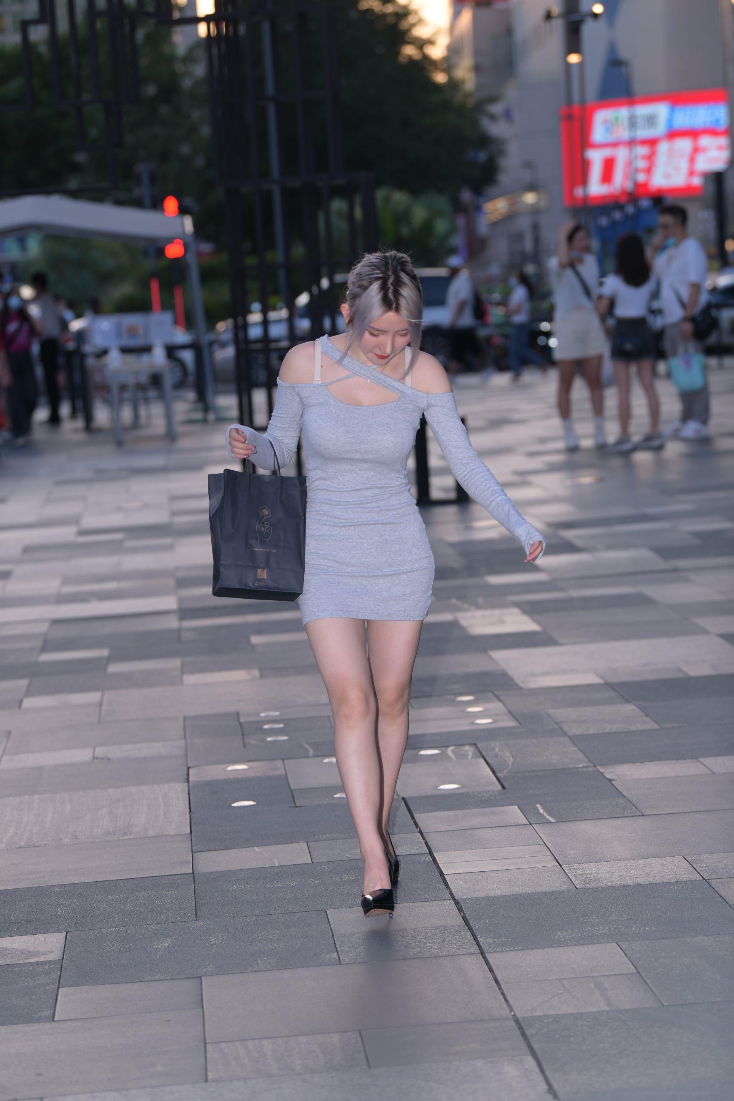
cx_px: 367
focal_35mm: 98
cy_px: 550
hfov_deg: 14.0
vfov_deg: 20.8
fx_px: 2997
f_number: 3.5
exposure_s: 1/250
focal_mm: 98
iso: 160
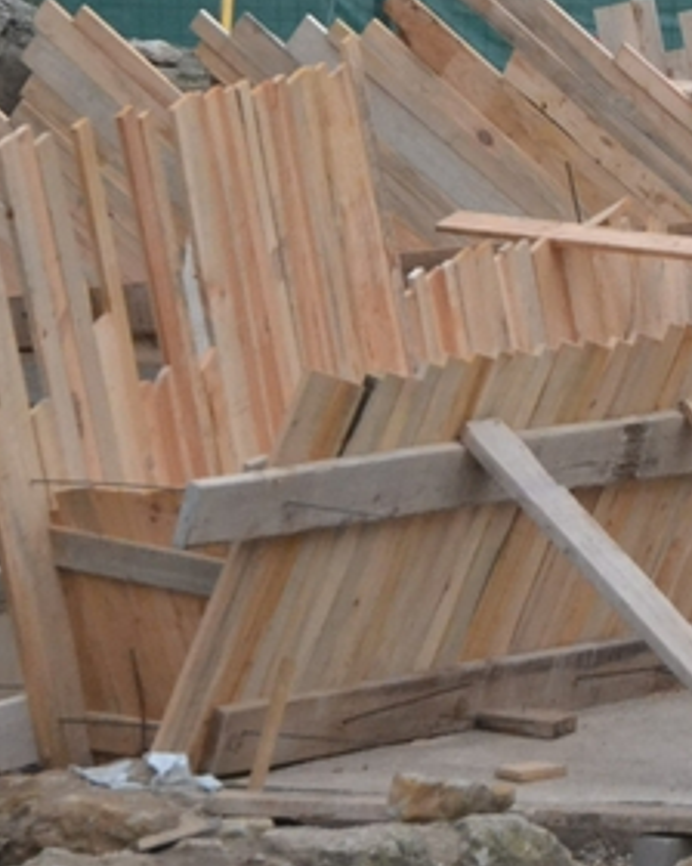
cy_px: 292
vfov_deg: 4.6
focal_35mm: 422
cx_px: 352
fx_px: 10812
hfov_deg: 3.7
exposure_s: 1/400
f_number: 5.6
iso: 3200
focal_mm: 105
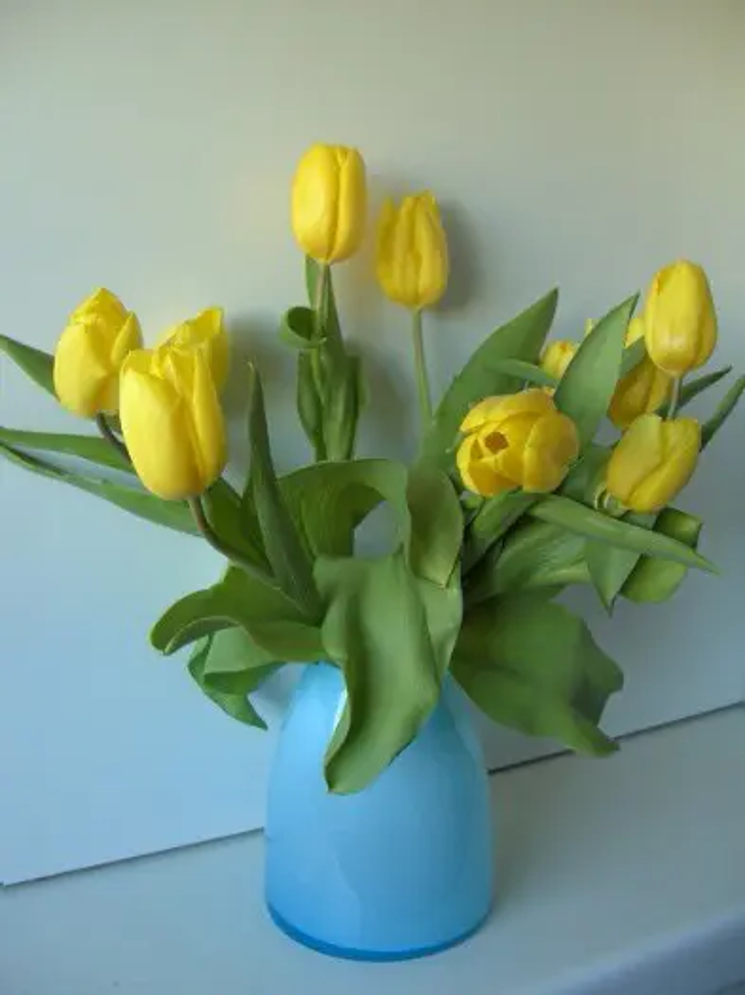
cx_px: 372
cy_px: 498
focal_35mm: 37
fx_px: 1063
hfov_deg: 38.6
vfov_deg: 50.2
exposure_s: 1/50
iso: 100
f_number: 2.8
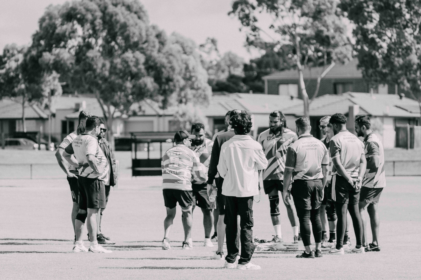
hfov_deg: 10.3
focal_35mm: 200
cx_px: 210
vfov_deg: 6.9
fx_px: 2339
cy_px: 140
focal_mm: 200
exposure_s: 1/250
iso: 100
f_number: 5.6
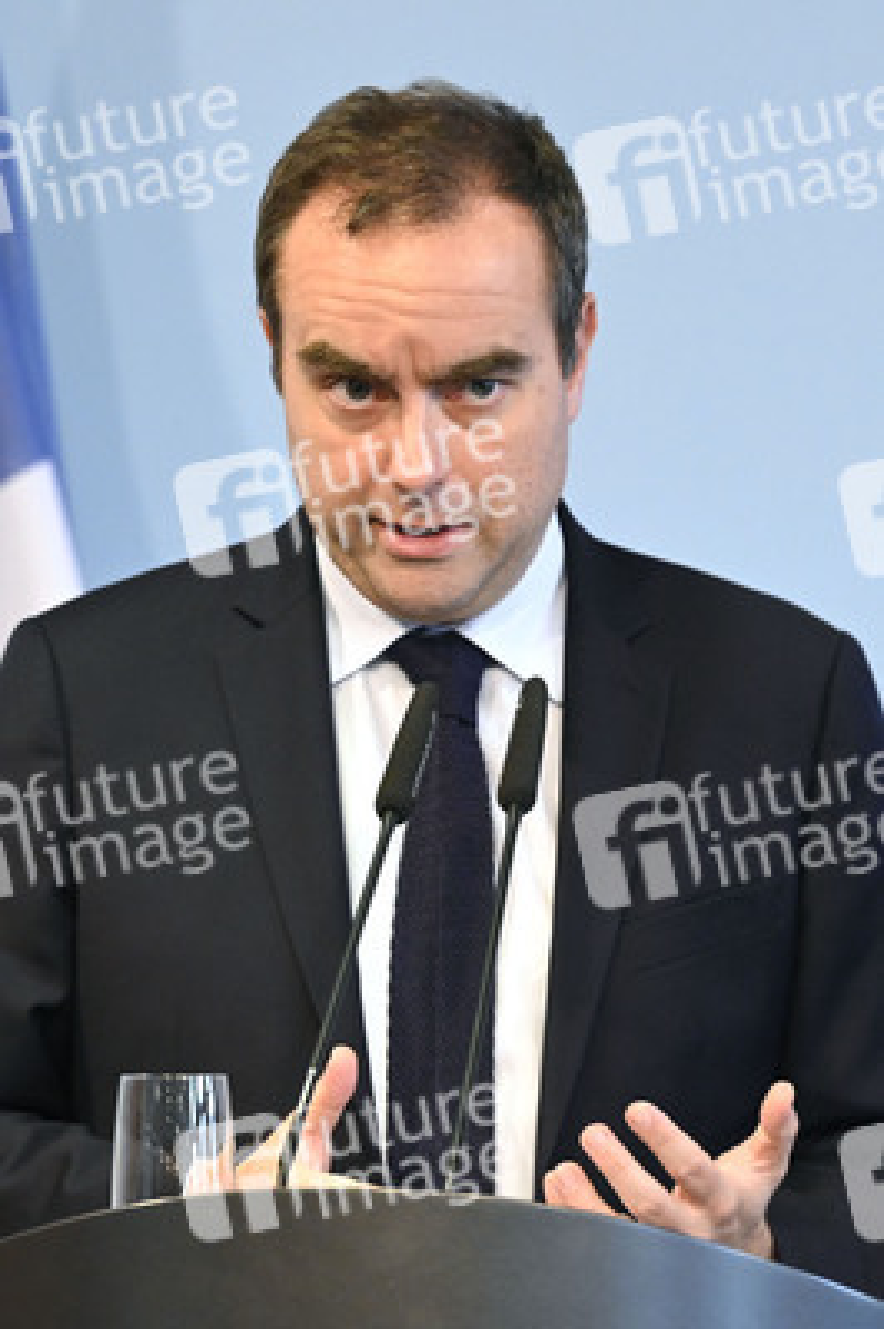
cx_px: 442
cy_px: 664
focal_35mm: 200
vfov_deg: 10.3
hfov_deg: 6.9
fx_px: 7379
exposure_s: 1/400
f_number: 4.5
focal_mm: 200
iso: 5000
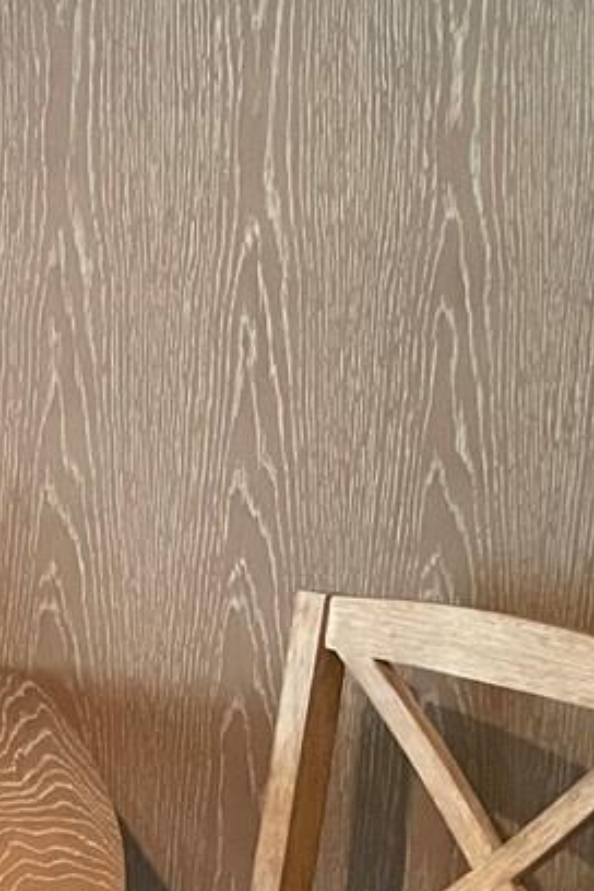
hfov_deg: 11.0
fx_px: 2623
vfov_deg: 19.3
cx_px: -819
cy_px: 435
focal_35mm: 106
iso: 500
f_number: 1.6
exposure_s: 1/60
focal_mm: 4.2
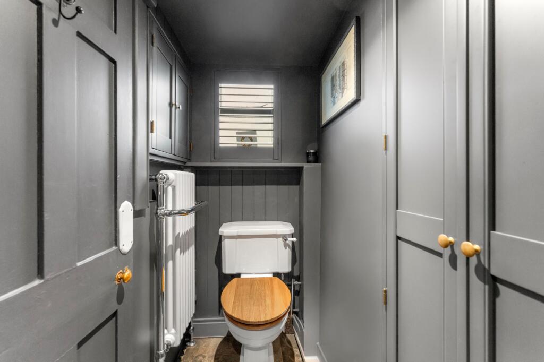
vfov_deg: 81.2
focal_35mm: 14
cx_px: 272
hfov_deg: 104.3
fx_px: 211
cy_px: 181
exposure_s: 1/8
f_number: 5.6
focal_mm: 14
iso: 1250
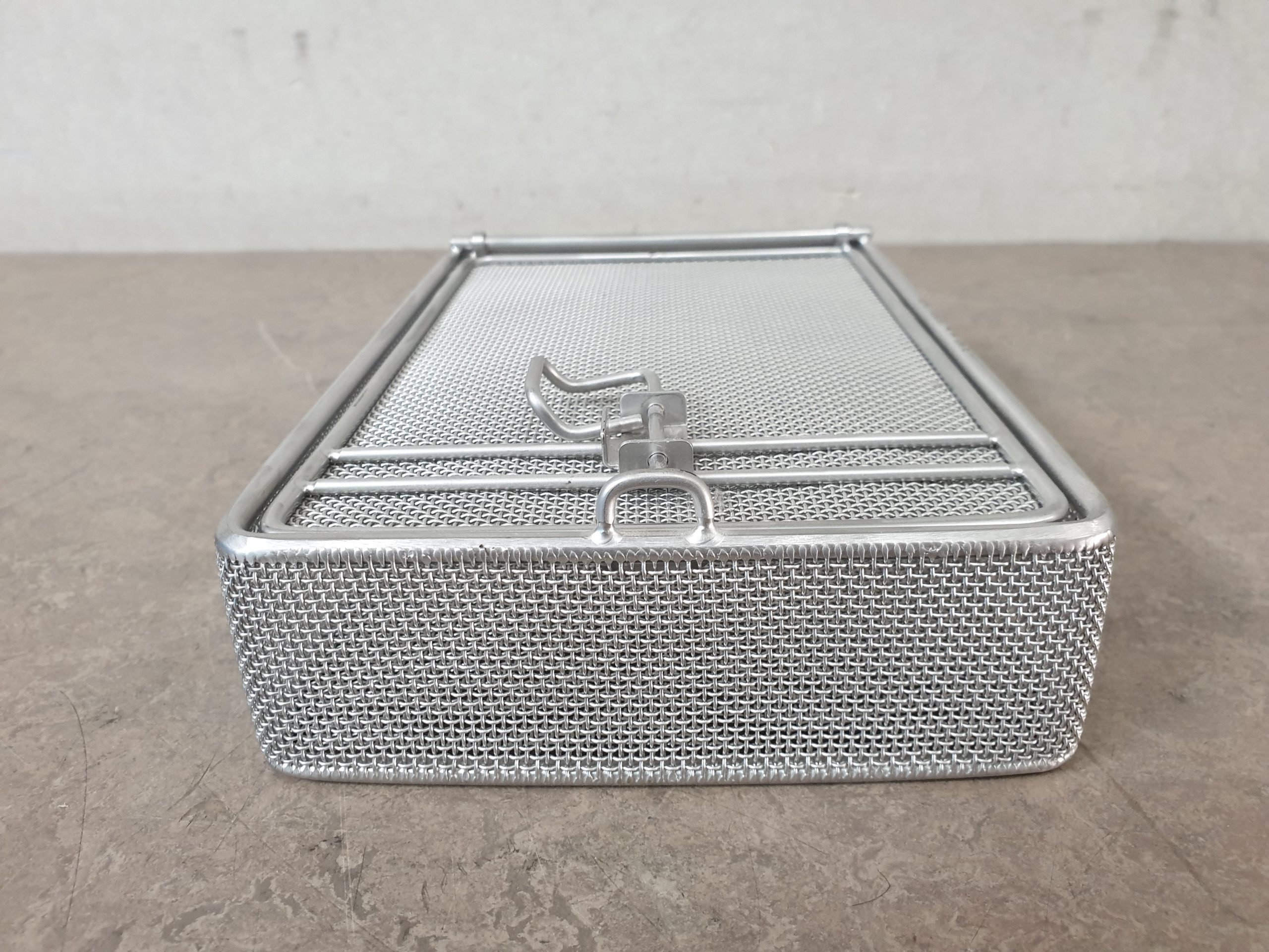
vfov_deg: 53.1
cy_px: 476
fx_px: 953
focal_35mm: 26
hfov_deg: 67.3
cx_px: 634
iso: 320
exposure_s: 1/33
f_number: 2.4
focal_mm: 4.3
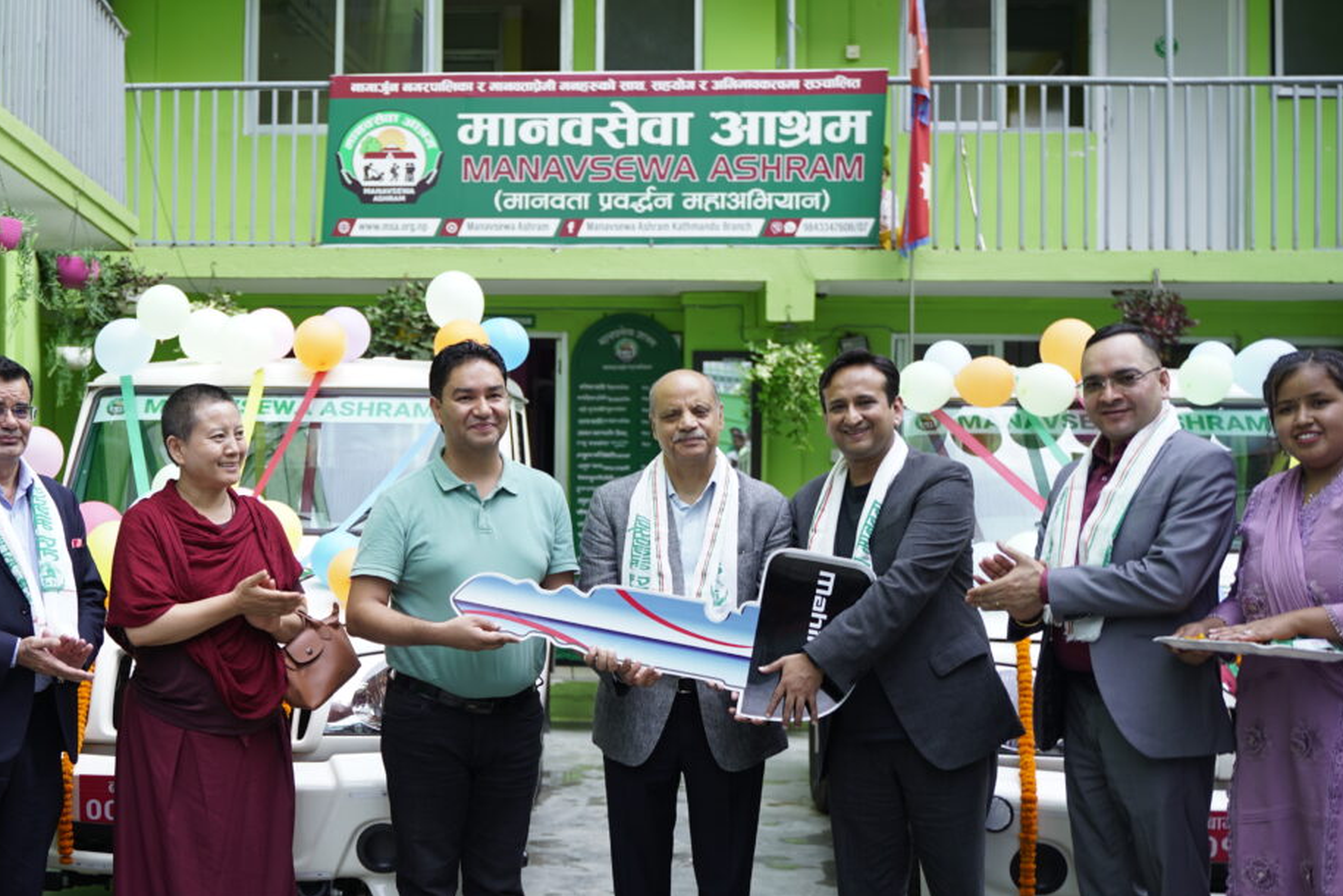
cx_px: 410
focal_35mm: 47
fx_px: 1753
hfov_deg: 41.2
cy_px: 480
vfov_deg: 28.6
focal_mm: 28
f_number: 2.8
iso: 100
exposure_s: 1/160
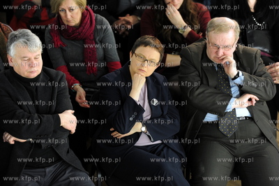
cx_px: 140
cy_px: 93
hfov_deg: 10.3
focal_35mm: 200
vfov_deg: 6.9
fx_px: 1549
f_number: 2.8
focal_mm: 200
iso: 3200
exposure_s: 1/60
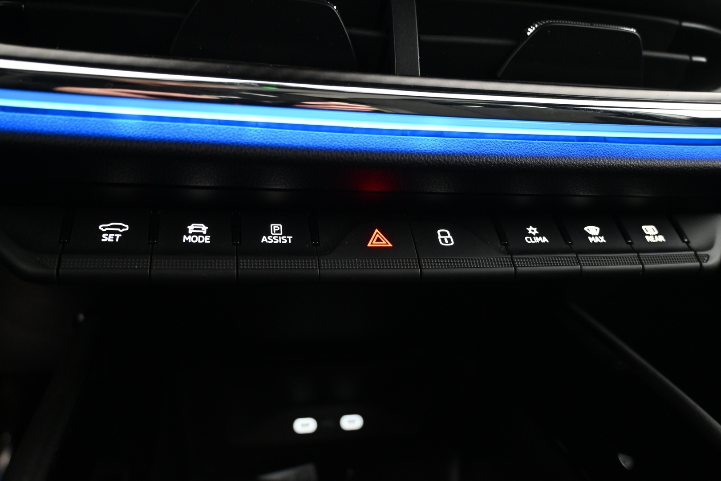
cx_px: 360
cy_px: 240
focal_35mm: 30
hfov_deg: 61.9
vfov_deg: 43.6
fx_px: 601
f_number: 3.8
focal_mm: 20
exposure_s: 1/10
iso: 1600
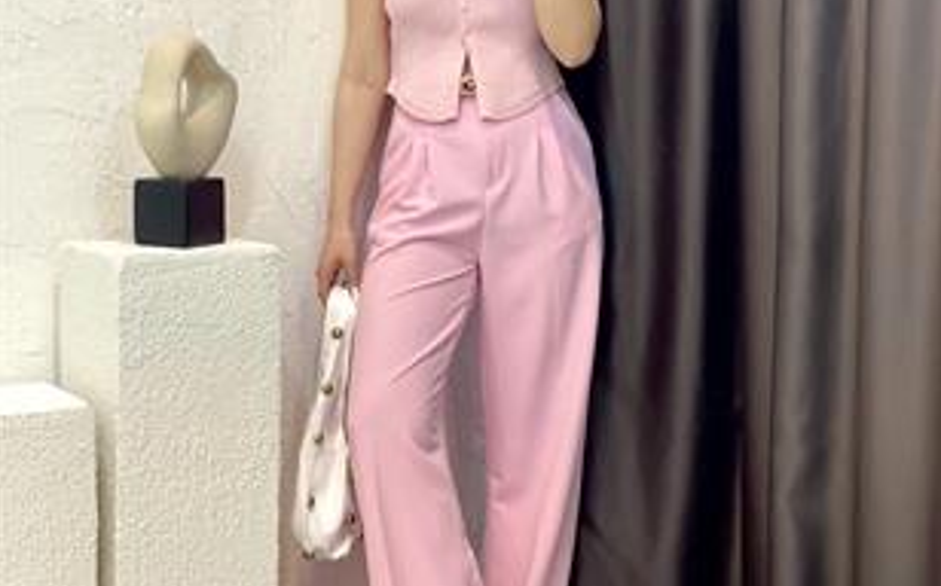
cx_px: 470
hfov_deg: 27.9
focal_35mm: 74
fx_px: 1896
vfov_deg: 17.6
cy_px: 215
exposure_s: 1/100
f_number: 2
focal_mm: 6
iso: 125
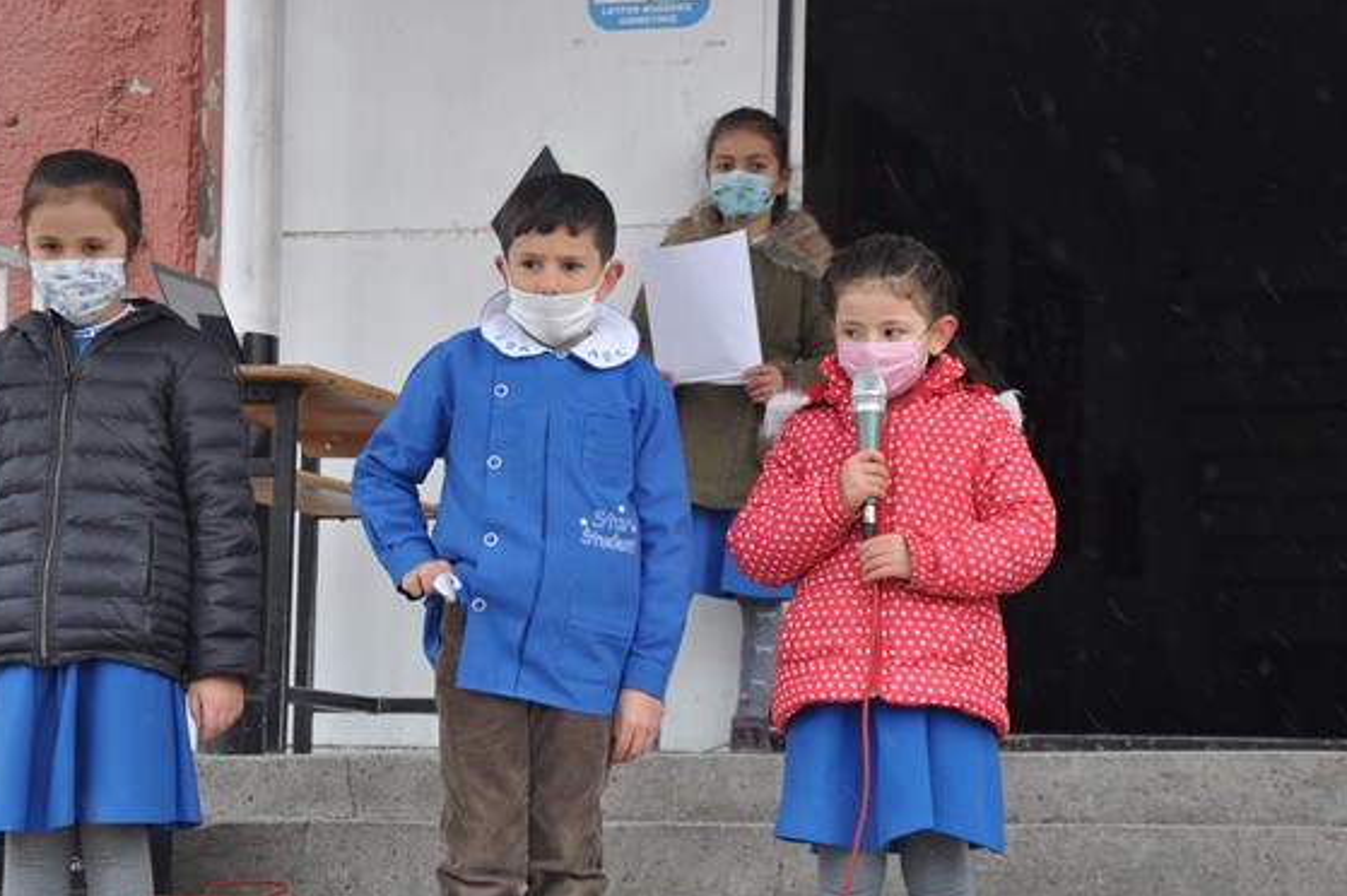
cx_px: 634
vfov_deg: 11.2
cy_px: 477
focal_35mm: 122
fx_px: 4562
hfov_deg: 16.8
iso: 200
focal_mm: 70
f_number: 5.3
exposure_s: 1/80
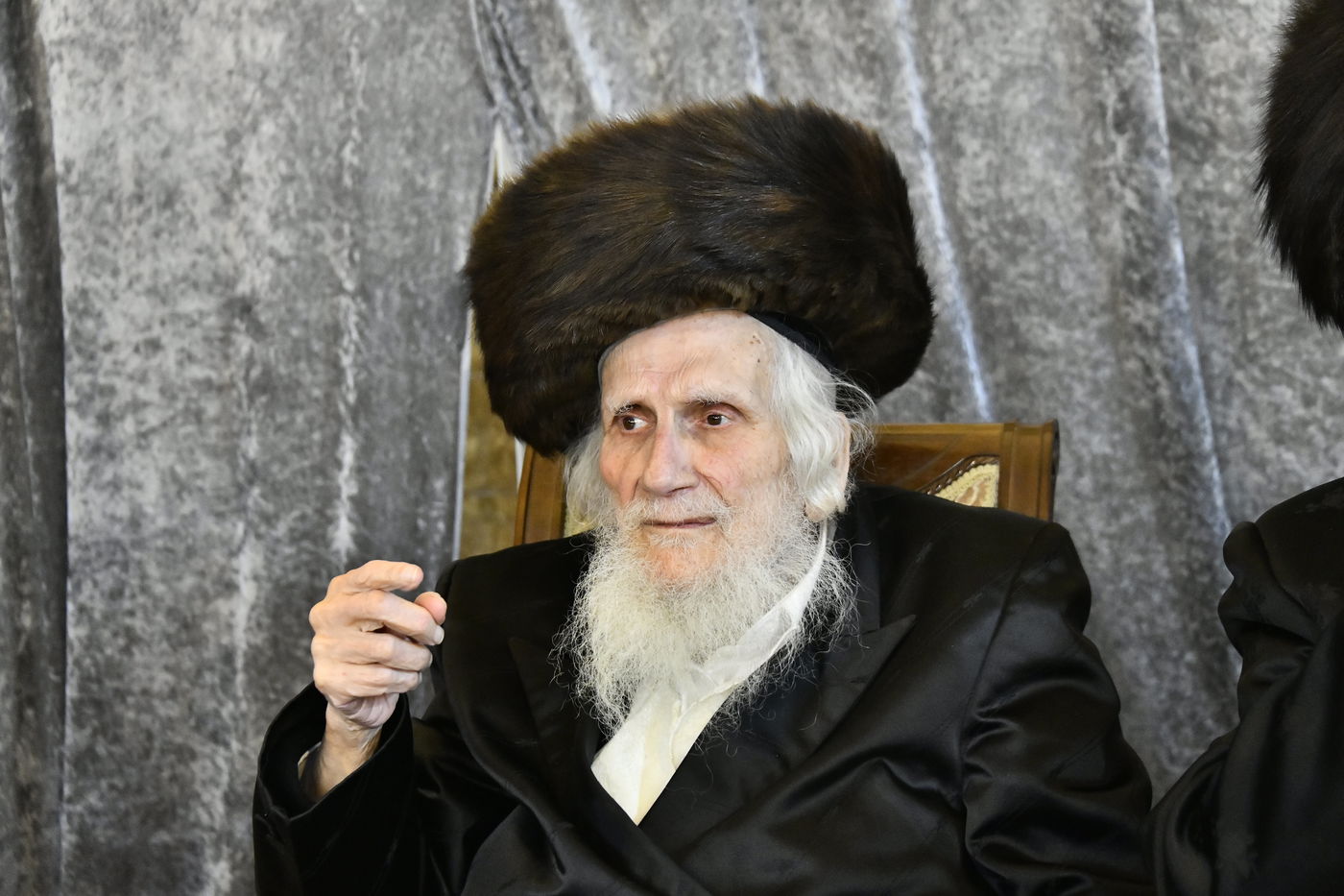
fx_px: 2687
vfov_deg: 18.9
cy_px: 448
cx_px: 672
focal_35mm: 72
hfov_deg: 28.1
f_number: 5.6
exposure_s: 1/125
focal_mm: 72
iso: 4000
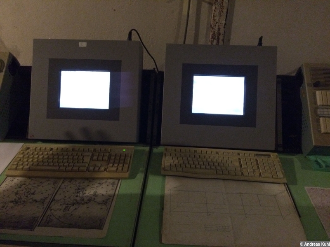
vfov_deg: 48.2
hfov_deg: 61.7
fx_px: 276
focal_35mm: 29
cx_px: 165
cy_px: 124
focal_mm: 4.15
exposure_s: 1/17
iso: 500
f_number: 2.2
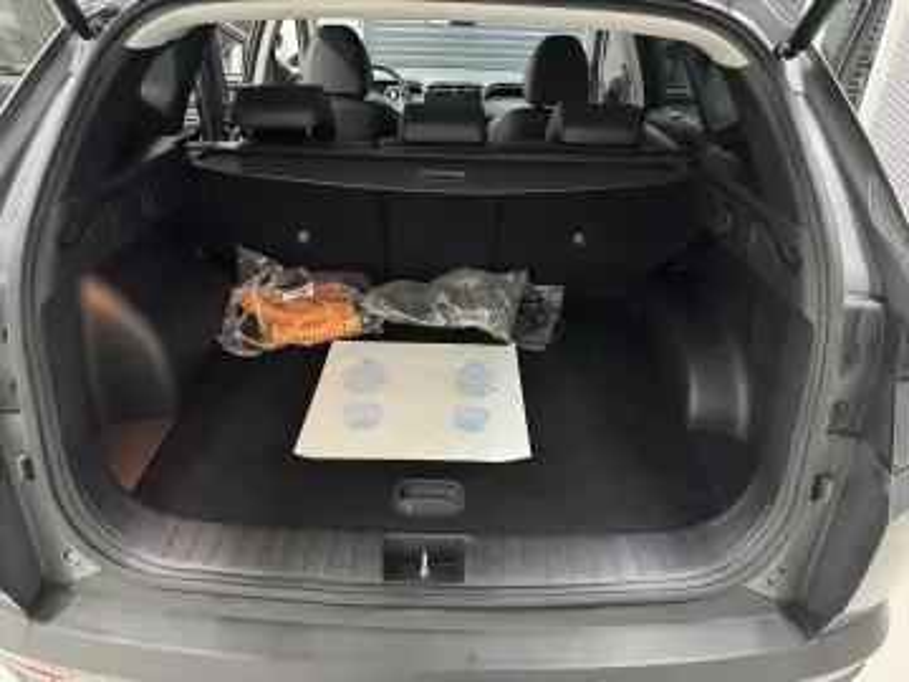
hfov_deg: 71.6
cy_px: 341
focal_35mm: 24
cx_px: 454
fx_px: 630
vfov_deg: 56.8
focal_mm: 6.76
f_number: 1.78
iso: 800
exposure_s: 1/33
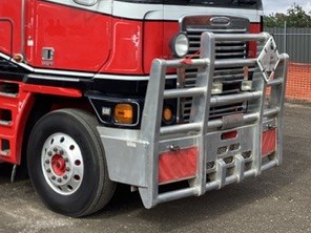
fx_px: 602
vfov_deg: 21.6
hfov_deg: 28.6
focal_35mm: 67
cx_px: 85
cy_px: 41
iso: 25
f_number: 2.4
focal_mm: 3.3
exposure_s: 1/473
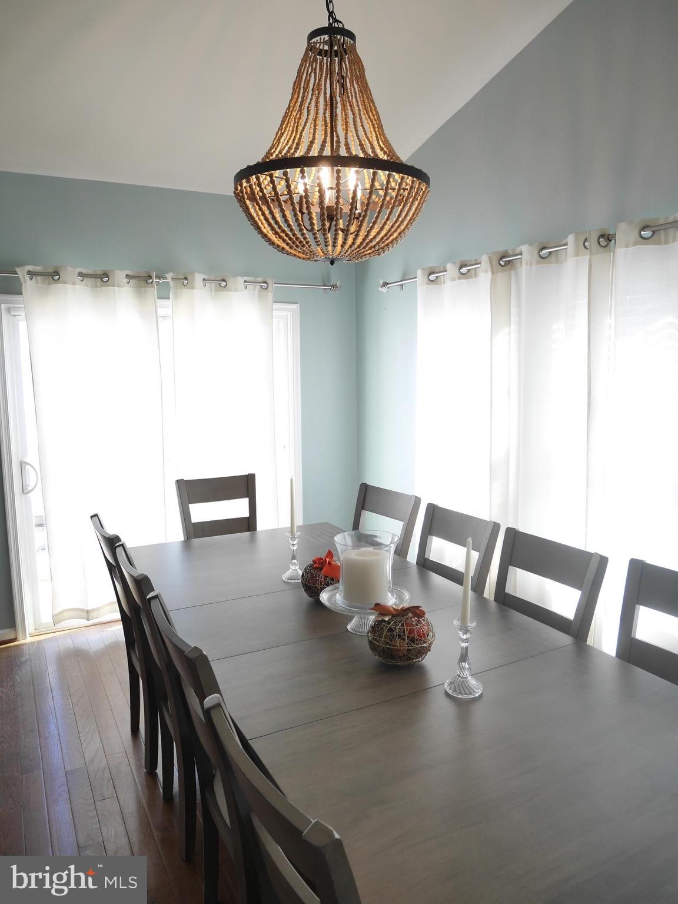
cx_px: 339
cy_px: 452
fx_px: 627
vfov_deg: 71.6
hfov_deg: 56.8
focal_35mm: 24
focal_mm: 12
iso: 250
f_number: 3.5
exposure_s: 1/60
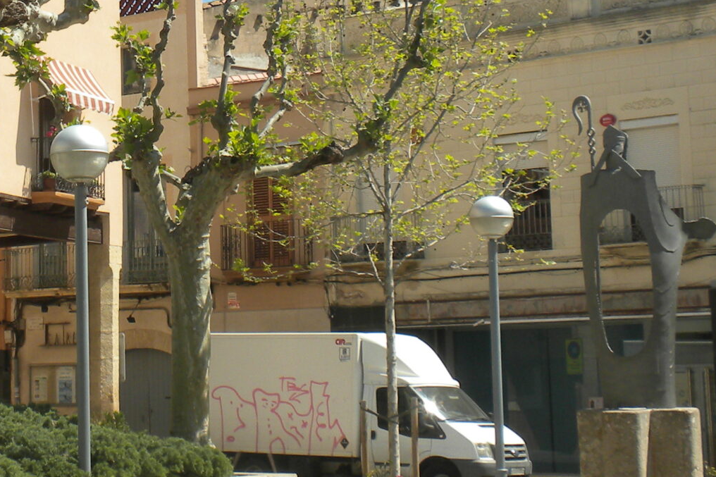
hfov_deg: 20.6
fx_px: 1929
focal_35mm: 97
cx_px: 61
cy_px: 111
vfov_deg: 14.0
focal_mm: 6.6
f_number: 10
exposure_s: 1/102
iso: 64
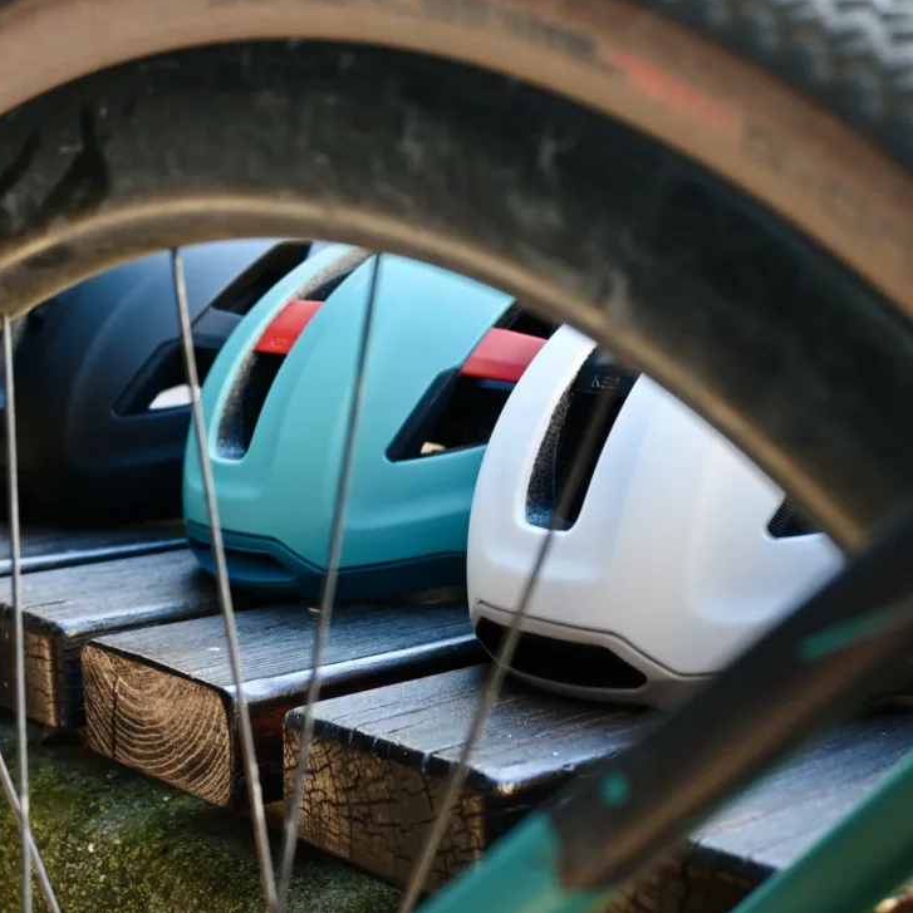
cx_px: 458
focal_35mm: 64
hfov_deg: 27.0
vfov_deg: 27.0
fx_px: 1899
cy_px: 455
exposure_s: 1/125
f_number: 5
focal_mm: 33
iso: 800
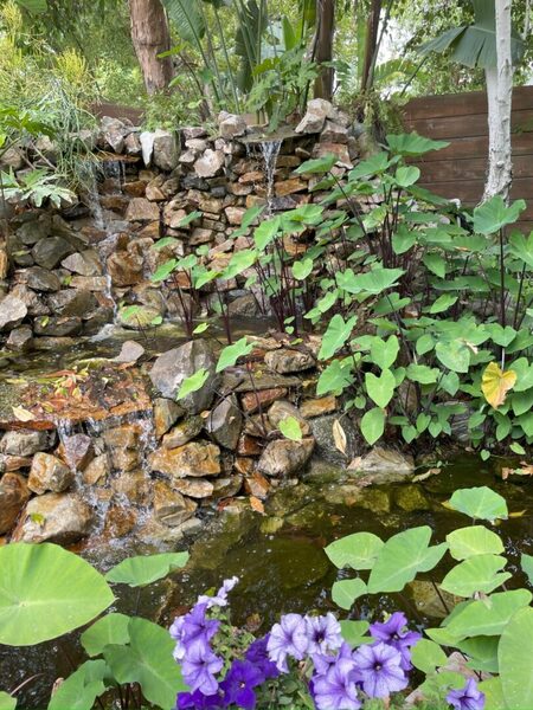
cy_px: 355
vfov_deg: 67.3
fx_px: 534
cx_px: 266
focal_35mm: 26
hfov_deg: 53.1
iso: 32
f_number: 1.6
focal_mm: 4.2
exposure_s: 1/332
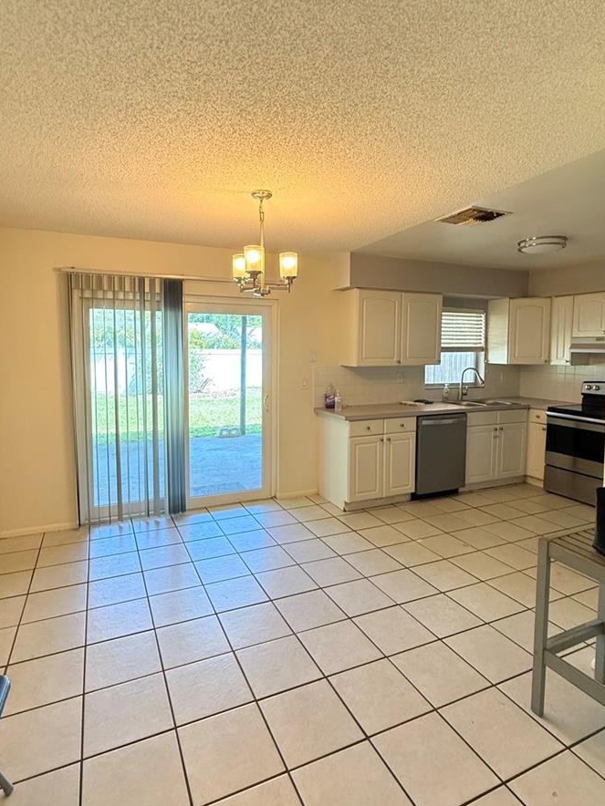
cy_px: 379
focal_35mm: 19
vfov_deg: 84.6
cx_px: 289
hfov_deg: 68.7
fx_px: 443
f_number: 2.2
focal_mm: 2.22
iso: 500
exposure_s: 1/120
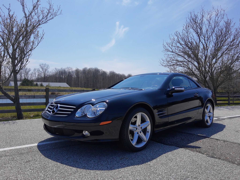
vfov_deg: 53.1
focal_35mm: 26
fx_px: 180
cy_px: 90
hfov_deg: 67.3
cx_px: 120
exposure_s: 1/2242
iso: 40
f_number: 1.8
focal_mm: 3.95
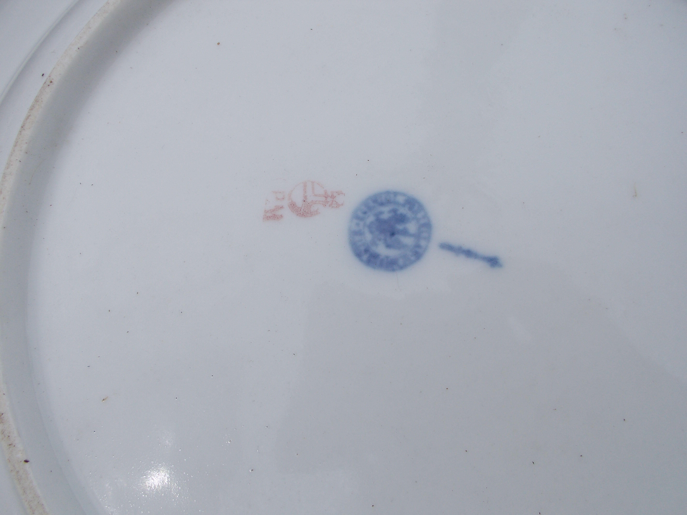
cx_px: 344
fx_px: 595
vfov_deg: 46.8
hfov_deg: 60.0
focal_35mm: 30
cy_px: 258
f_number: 3.4
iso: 80
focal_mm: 5.3
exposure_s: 1/200
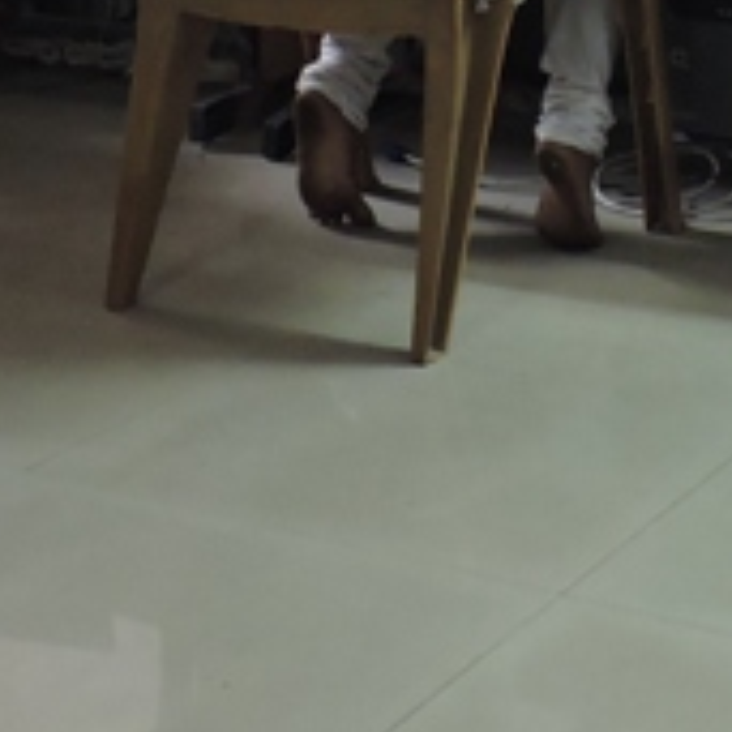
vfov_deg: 17.1
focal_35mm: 95
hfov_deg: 18.0
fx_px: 2273
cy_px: -253
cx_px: 676
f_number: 3
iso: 400
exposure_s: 1/15
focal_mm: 4.3
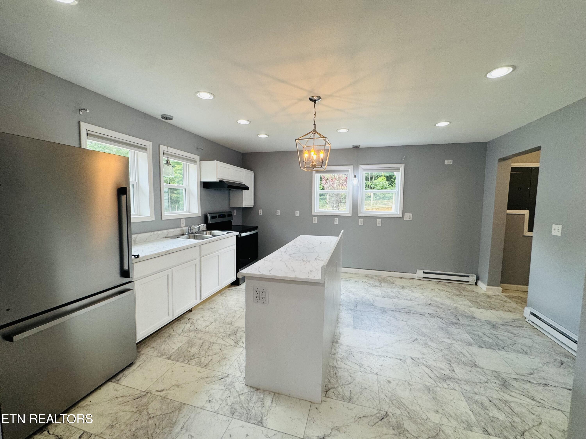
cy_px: 220
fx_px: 237
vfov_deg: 85.7
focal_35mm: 14
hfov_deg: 102.1
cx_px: 293
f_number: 2.2
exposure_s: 1/120
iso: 125
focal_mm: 2.22
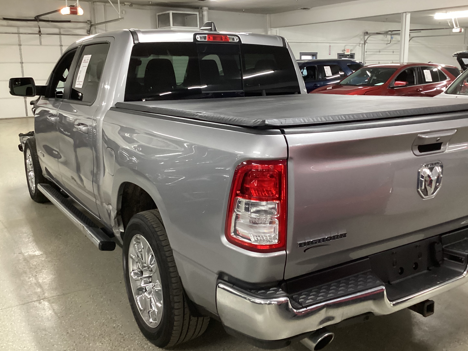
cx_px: 252
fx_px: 473
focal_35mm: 35
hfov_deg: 52.6
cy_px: 171
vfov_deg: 40.7
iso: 320
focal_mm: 3.3
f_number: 2.4
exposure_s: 1/40
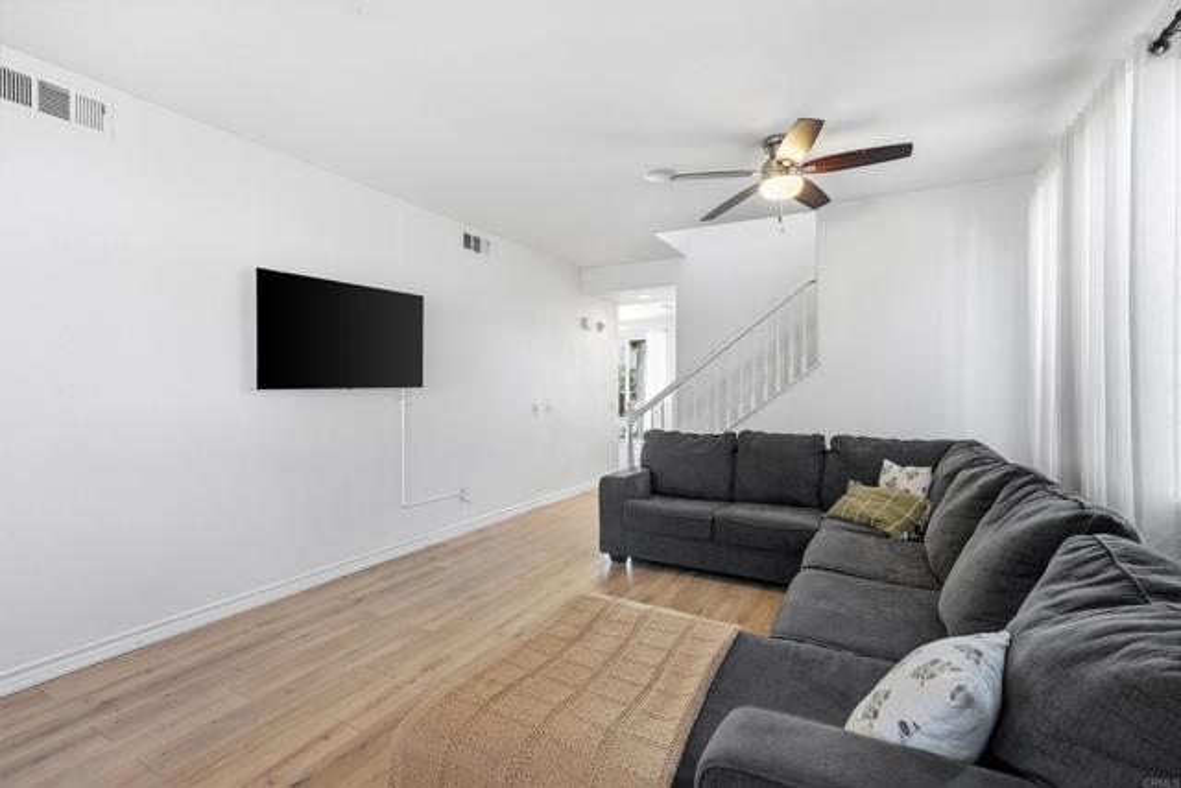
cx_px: 590
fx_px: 525
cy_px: 394
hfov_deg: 96.7
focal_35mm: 16
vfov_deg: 73.8
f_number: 4
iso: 500
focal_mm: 16
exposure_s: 1/15
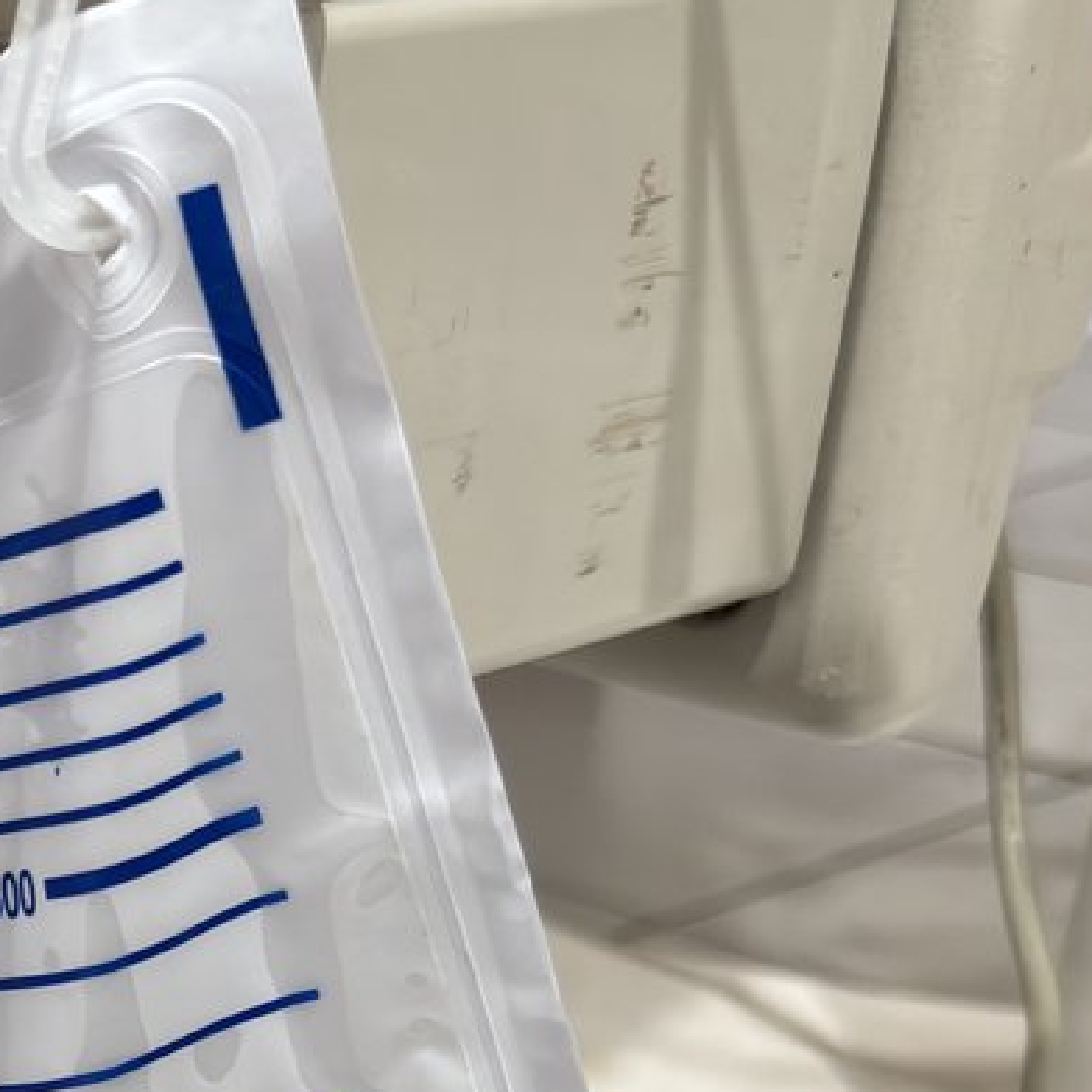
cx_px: -533
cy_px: 1424
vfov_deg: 17.3
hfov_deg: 16.8
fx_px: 3355
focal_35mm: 94
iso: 200
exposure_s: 1/50
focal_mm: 5.96
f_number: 1.6
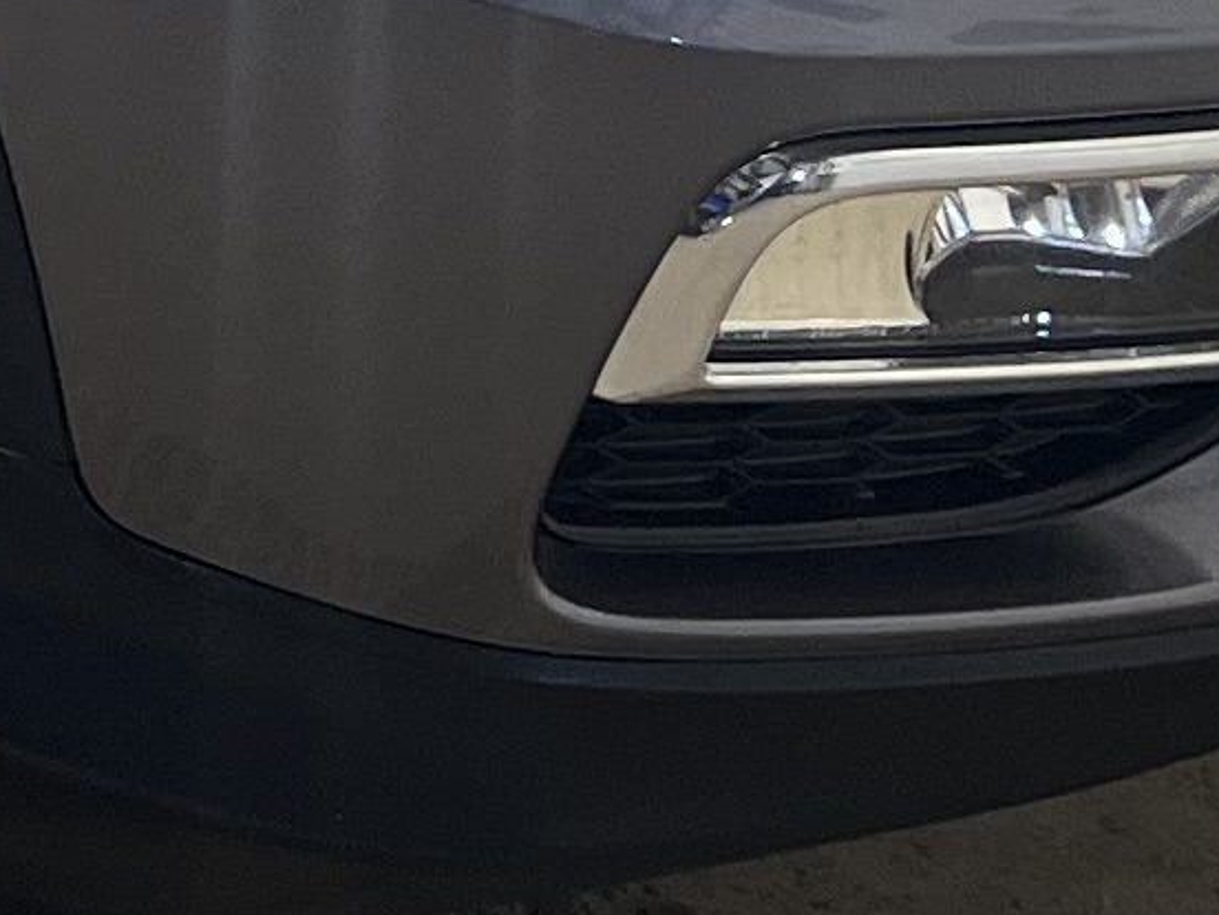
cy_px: -1255
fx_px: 6691
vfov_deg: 7.3
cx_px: -1051
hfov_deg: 9.8
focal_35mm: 190
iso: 125
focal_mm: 5.7
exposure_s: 1/120
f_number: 1.5
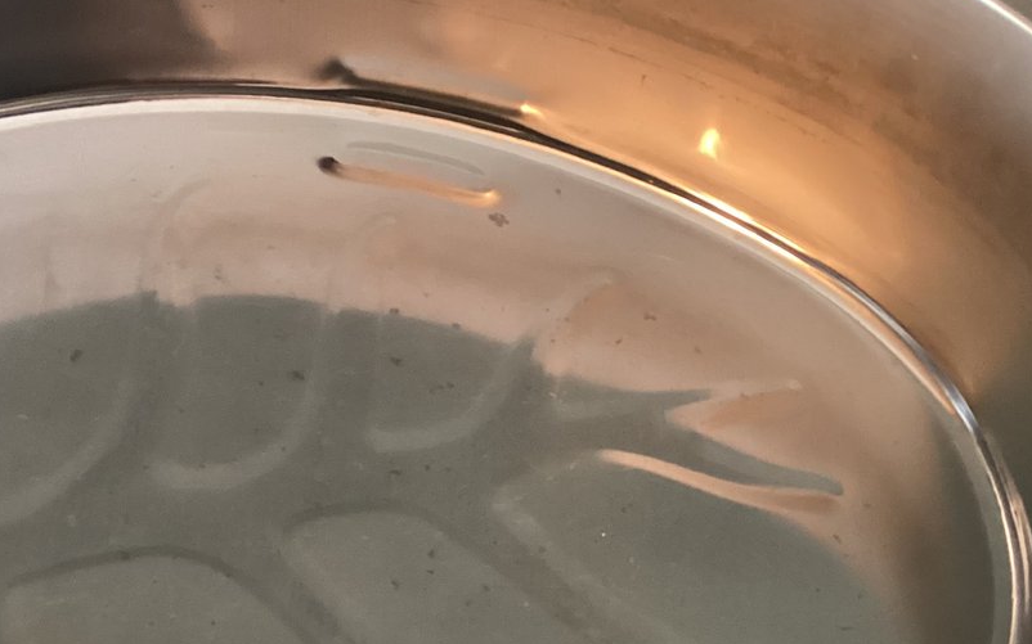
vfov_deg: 20.9
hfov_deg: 32.5
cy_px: 287
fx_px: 1744
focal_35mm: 62
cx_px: 289
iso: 320
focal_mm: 3.3
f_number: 2.4
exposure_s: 1/25
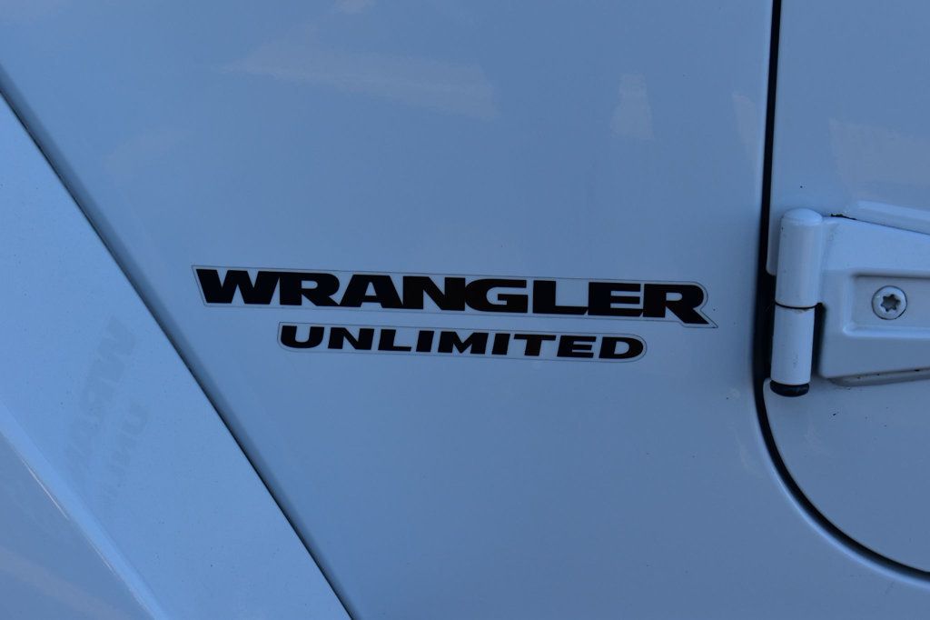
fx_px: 2130
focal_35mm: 82
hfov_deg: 24.6
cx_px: 465
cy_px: 310
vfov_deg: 16.5
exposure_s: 1/200
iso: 400
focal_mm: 55
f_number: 10
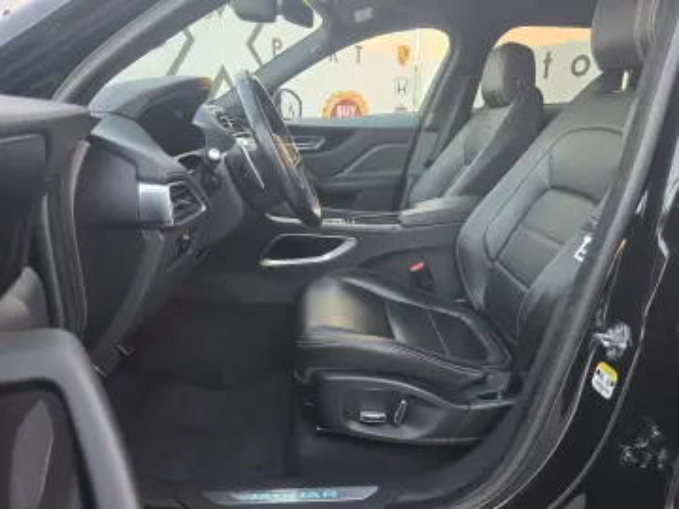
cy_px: 254
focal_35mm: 23
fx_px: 451
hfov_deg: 73.9
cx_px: 340
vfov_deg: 58.9
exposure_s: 1/100
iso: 400
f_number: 1.7
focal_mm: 6.3
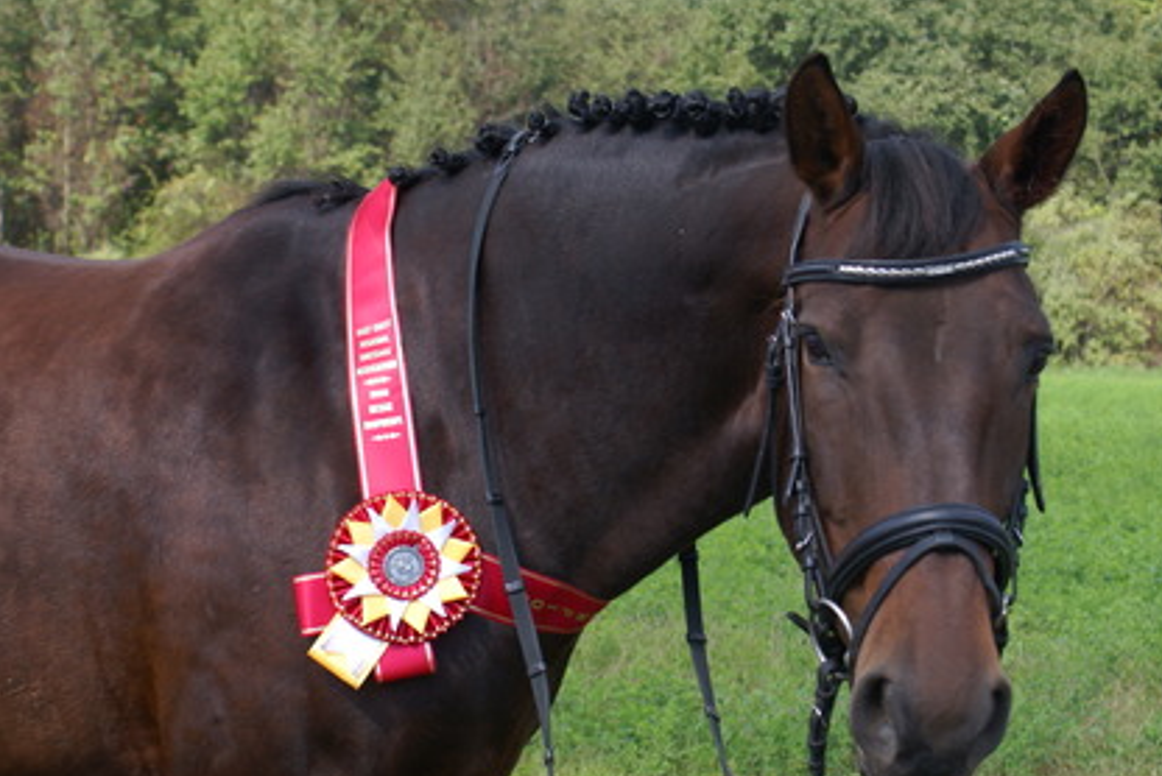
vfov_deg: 16.9
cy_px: 472
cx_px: 620
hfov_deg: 25.1
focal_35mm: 81
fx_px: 2609
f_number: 5.6
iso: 100
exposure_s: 1/250
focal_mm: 35
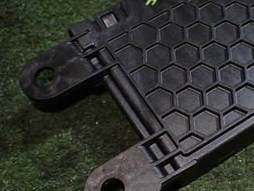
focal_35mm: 58
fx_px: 426
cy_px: 106
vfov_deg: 25.3
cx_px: 190
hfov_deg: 32.6
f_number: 2.3
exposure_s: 1/125
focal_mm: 5.4
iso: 500
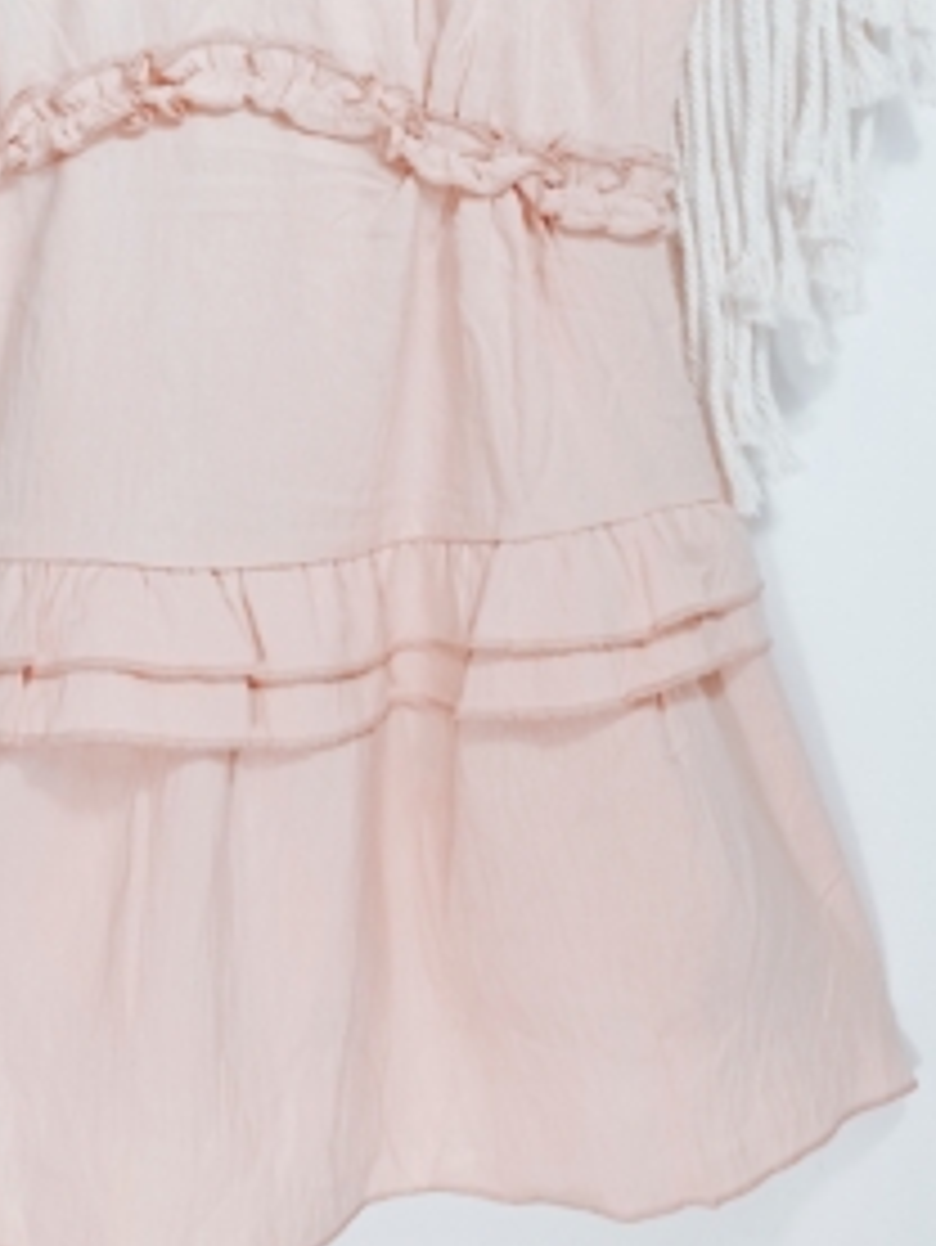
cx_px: 230
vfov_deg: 31.1
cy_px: 34
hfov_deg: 24.9
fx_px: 2089
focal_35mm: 58
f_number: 1.79
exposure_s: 1/350
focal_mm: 4.74
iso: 100
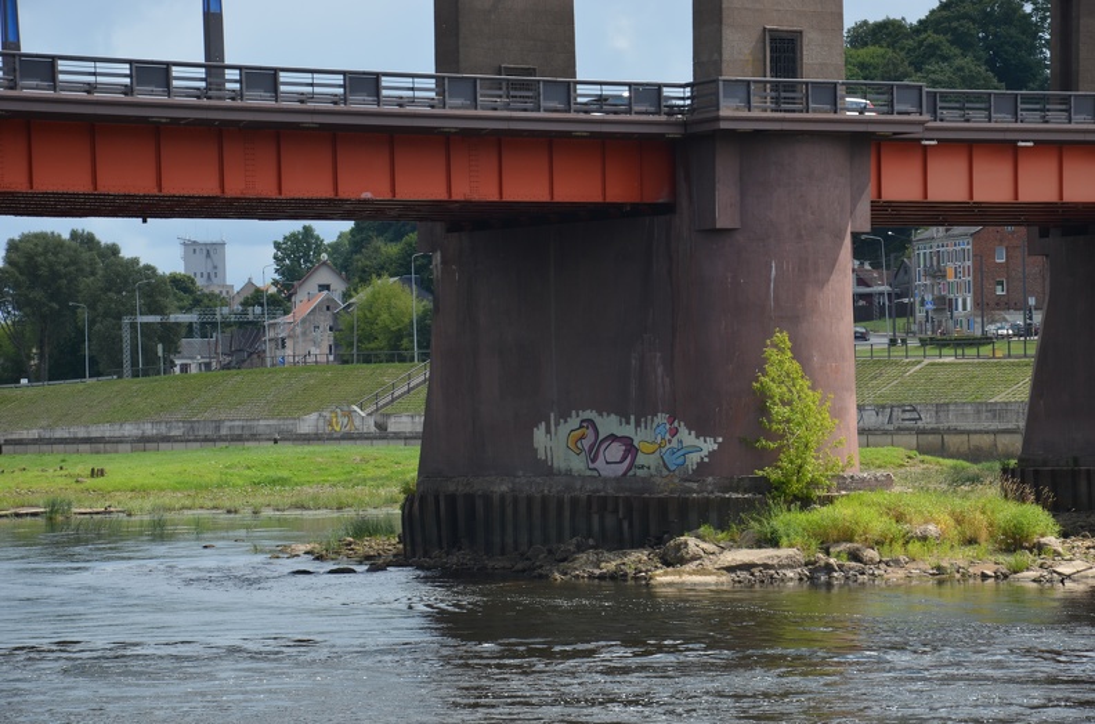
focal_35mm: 128
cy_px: 362
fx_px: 3869
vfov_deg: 10.7
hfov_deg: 16.1
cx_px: 548
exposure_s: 1/250
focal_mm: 85
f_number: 8
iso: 140
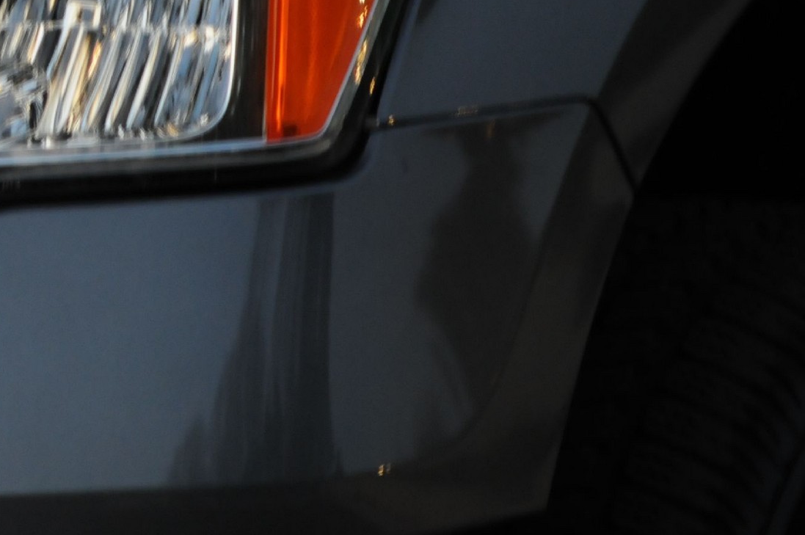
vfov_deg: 2.4
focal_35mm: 564
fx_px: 12601
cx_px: -79
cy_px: 41
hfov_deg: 3.7
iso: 800
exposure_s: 1/8
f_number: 5.3
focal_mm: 165
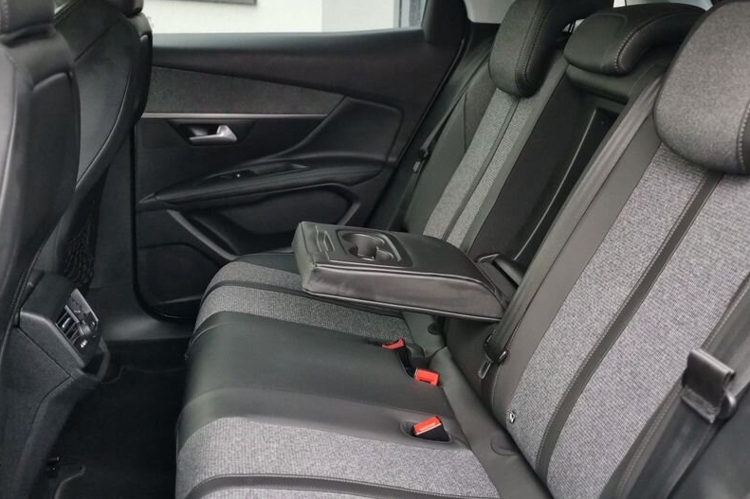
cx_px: 420
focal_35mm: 35
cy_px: 330
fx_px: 729
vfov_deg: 37.5
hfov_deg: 54.3
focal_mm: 5.4
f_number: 1.8
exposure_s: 1/17
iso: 500
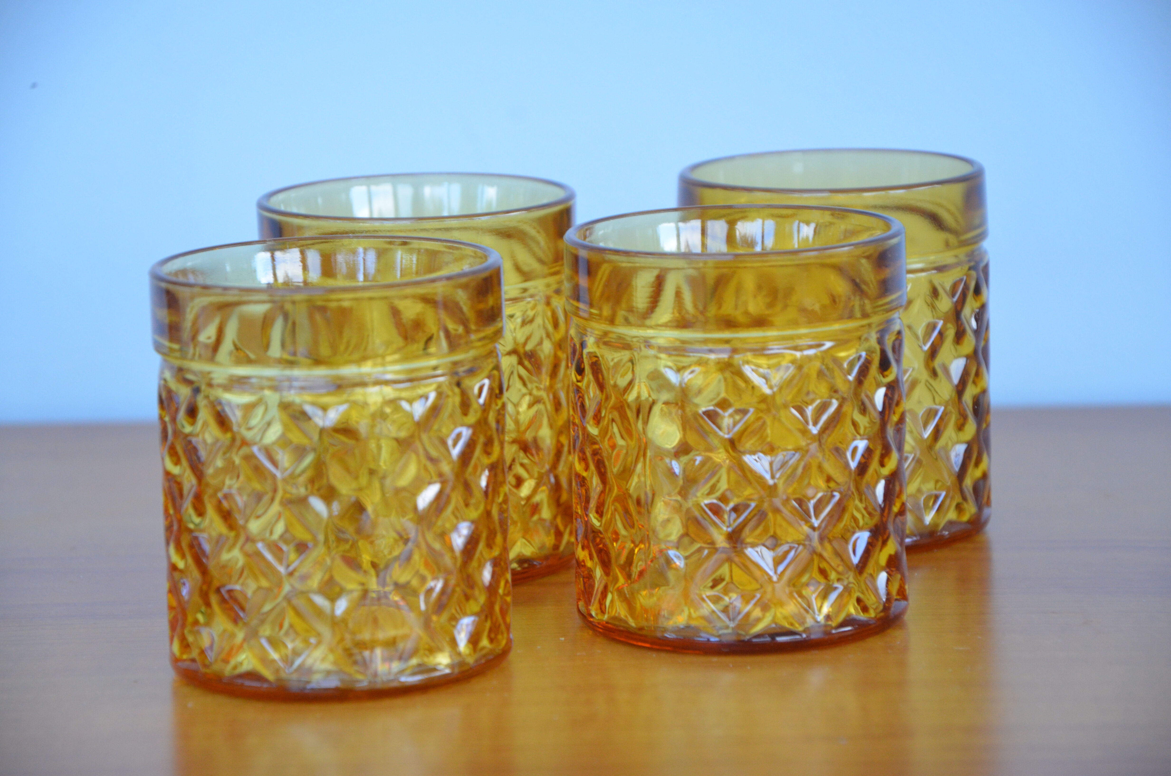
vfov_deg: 8.7
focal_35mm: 158
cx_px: 586
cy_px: 388
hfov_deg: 13.1
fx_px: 5113
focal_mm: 105
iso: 1100
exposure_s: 1/125
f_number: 5.6
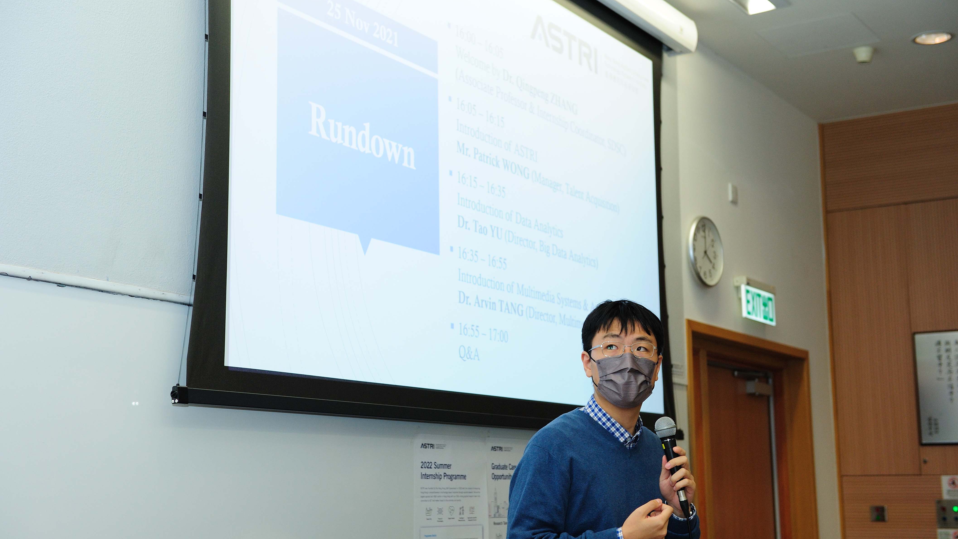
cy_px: 269
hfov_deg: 36.0
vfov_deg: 20.7
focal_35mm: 58
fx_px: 1473
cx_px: 479
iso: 800
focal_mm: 55
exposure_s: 1/250
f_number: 3.5
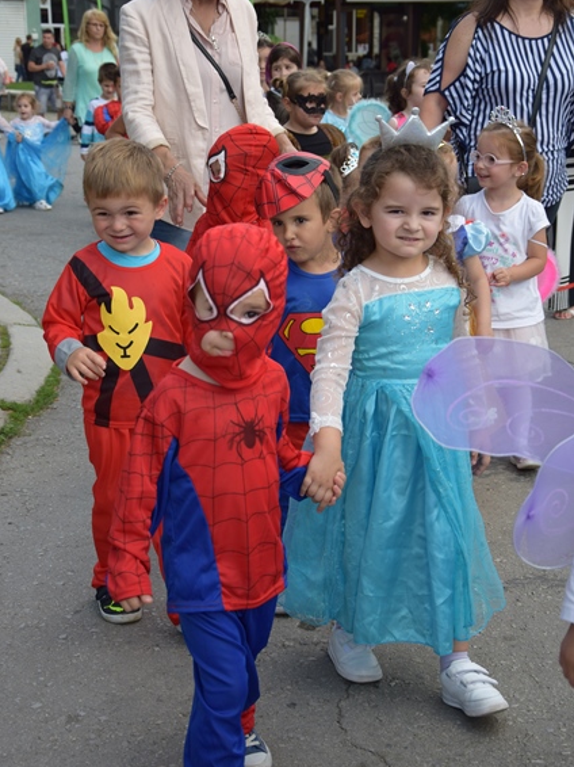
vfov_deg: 31.2
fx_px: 1372
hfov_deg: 23.6
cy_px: 337
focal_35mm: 62
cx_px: 286
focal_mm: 38
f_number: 4.5
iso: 200
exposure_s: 1/400
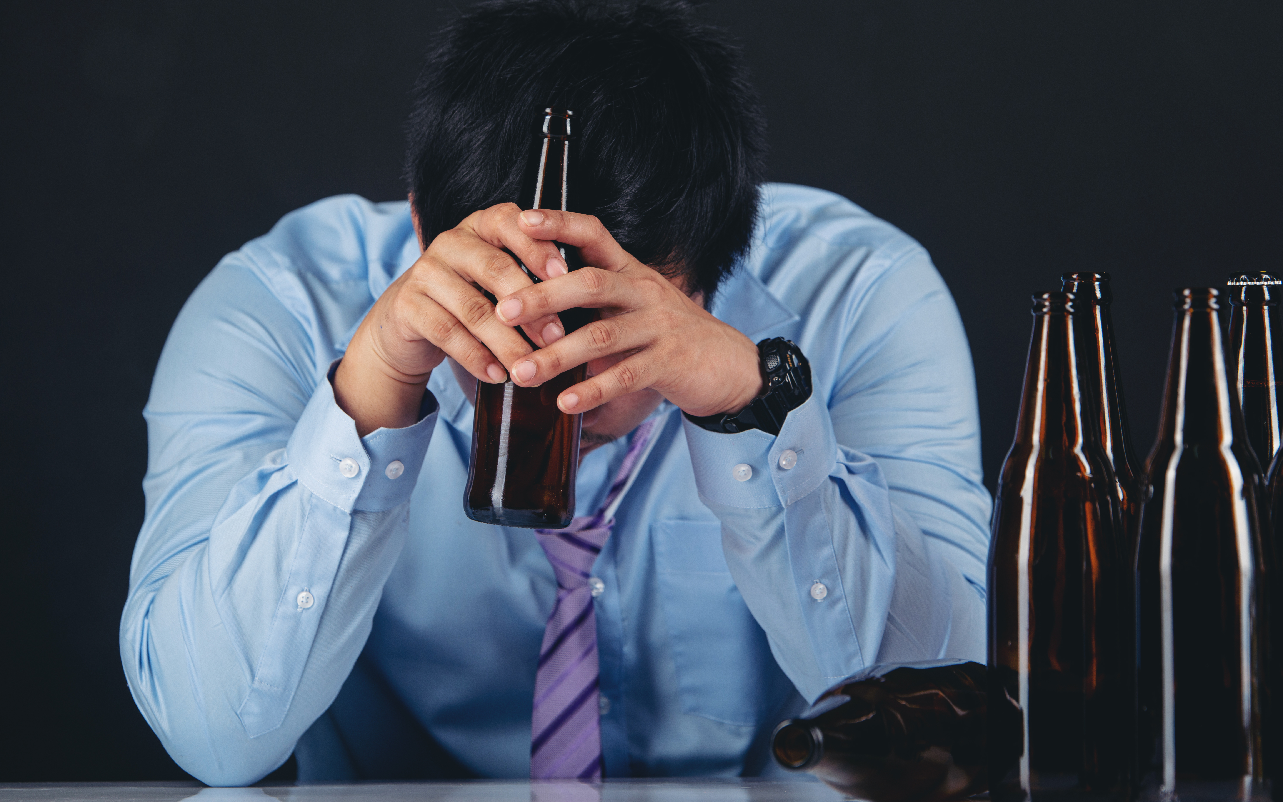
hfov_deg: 11.8
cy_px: 287
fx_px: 6224
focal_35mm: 178
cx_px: 701
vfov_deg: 7.4
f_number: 4
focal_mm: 140
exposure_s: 1/200
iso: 100
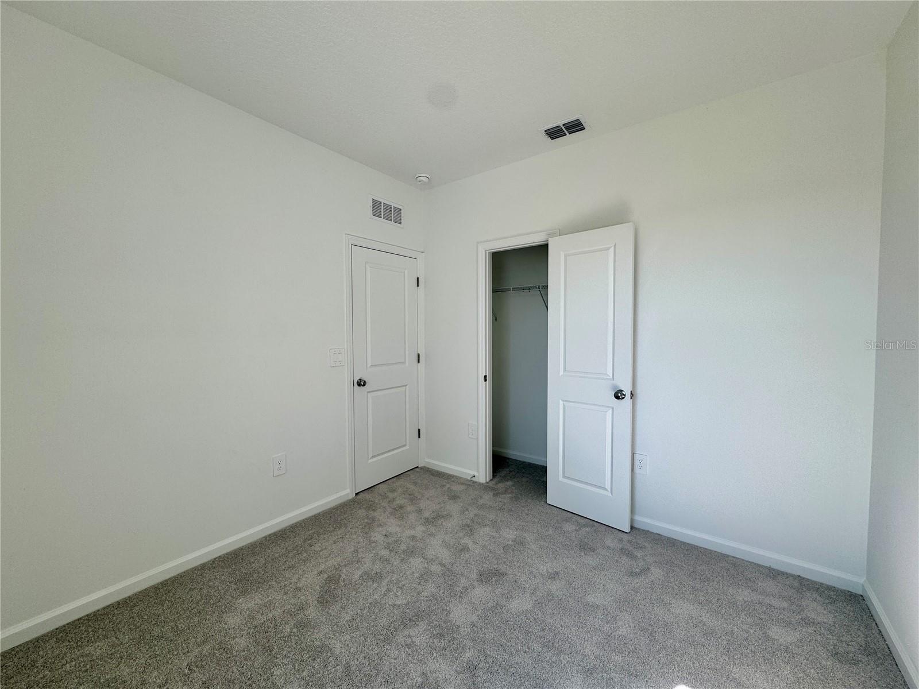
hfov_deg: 102.1
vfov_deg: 85.7
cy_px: 344
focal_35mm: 14
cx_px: 460
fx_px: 372
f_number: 2.2
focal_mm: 2.22
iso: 40
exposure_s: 1/141
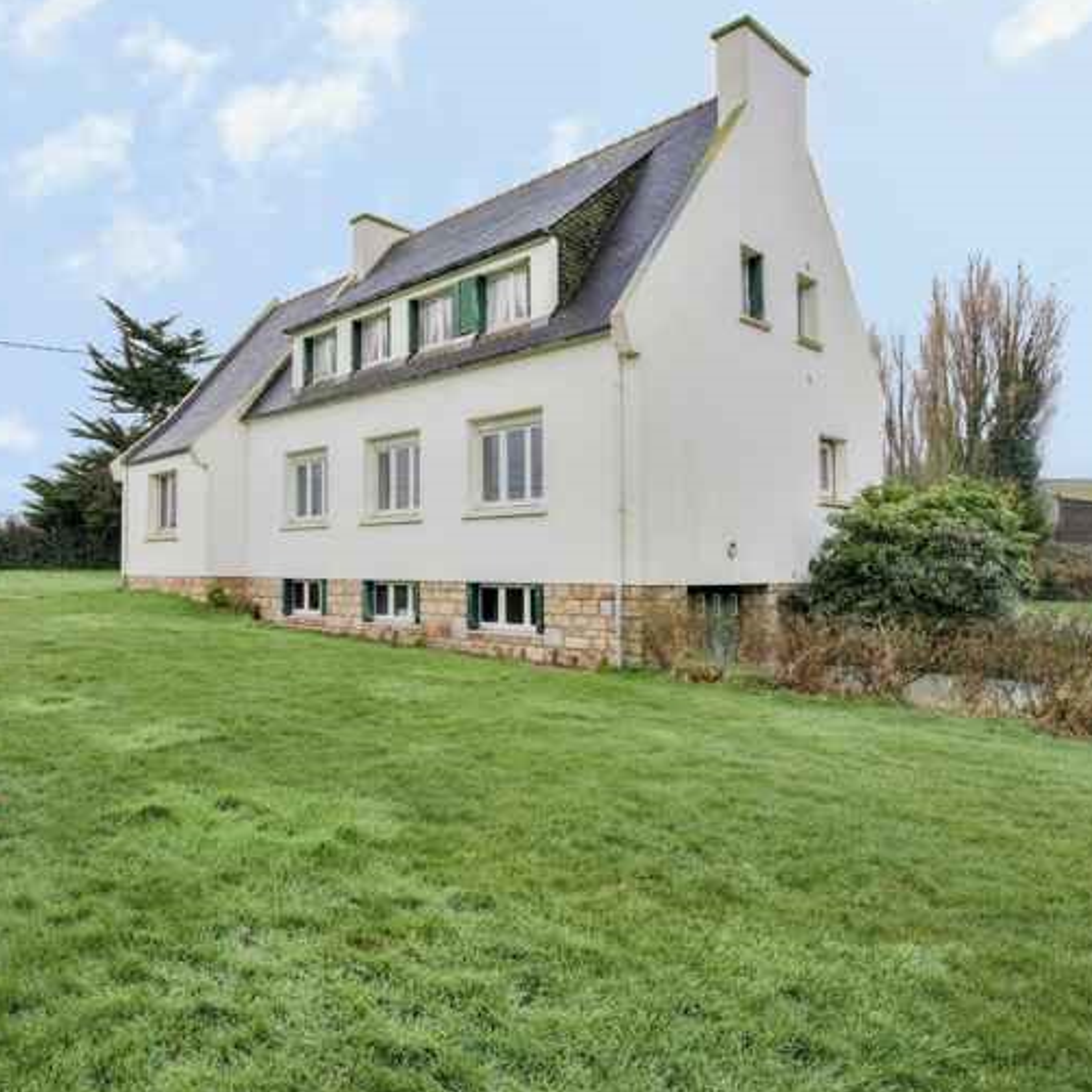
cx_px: 392
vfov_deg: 65.7
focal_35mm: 24
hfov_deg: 64.5
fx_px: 845
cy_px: 532
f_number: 8
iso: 800
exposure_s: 1/125
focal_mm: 17.5
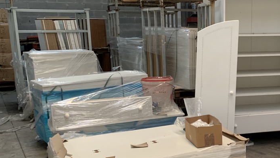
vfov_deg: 23.0
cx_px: 223
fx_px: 386
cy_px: 104
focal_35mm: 52
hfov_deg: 38.4
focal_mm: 4.25
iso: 400
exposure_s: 1/44
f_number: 1.8
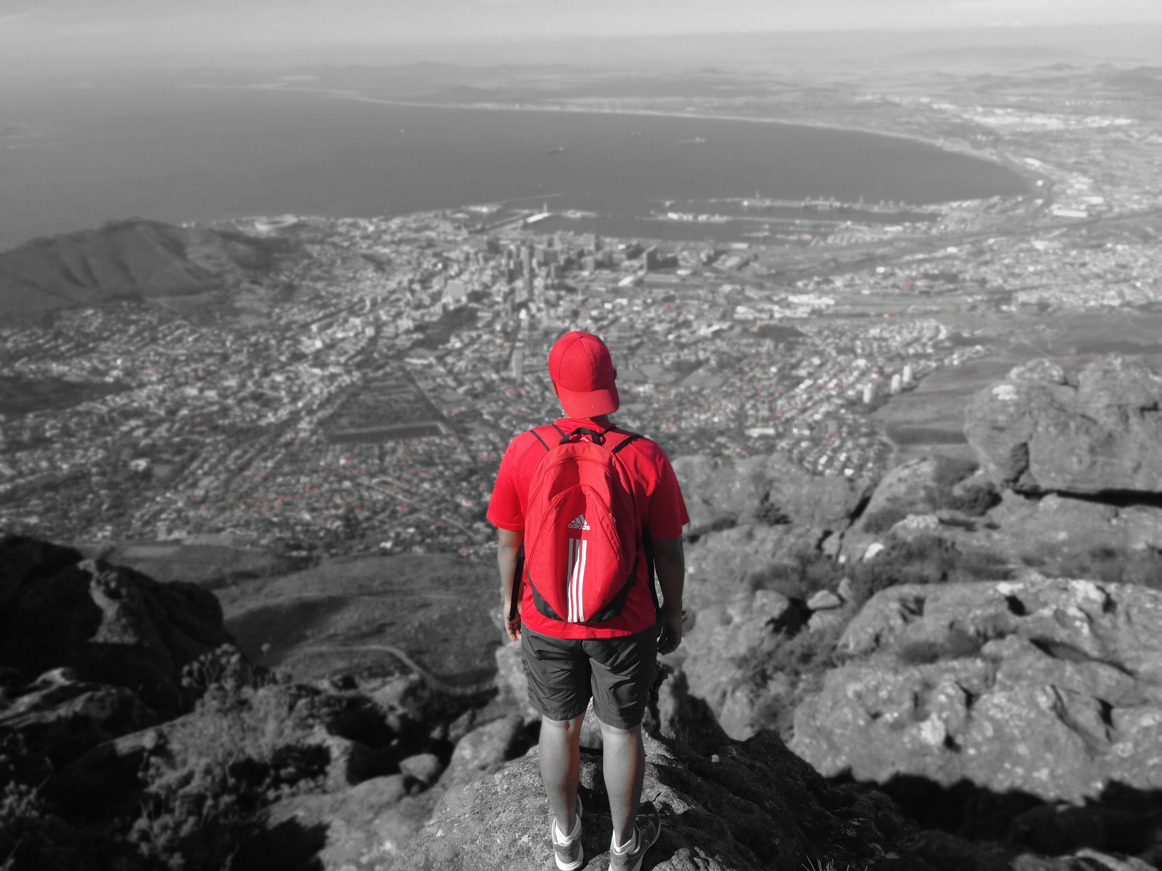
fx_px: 906
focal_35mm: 27
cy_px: 436
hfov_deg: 65.3
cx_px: 581
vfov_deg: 51.4
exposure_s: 1/1307
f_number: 4
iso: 50
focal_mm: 3.95
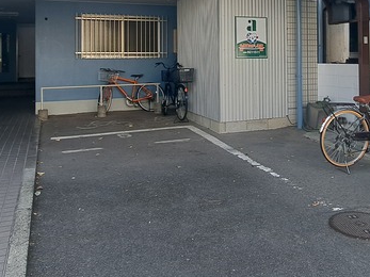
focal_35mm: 36
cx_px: 232
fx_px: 385
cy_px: 49
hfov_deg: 50.8
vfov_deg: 37.9
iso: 50
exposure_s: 1/336
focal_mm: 1.74
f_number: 2.2
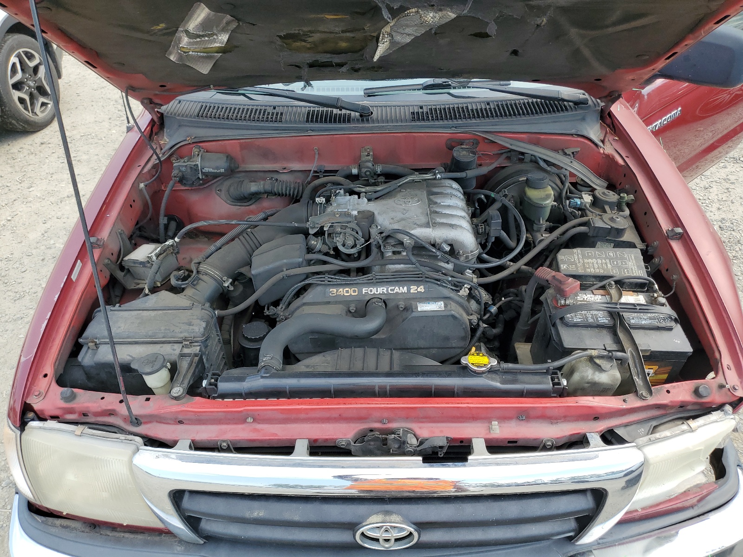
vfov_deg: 53.1
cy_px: 278
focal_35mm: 26
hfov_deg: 67.3
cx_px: 372
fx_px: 558
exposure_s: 1/588
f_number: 1.5
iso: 50
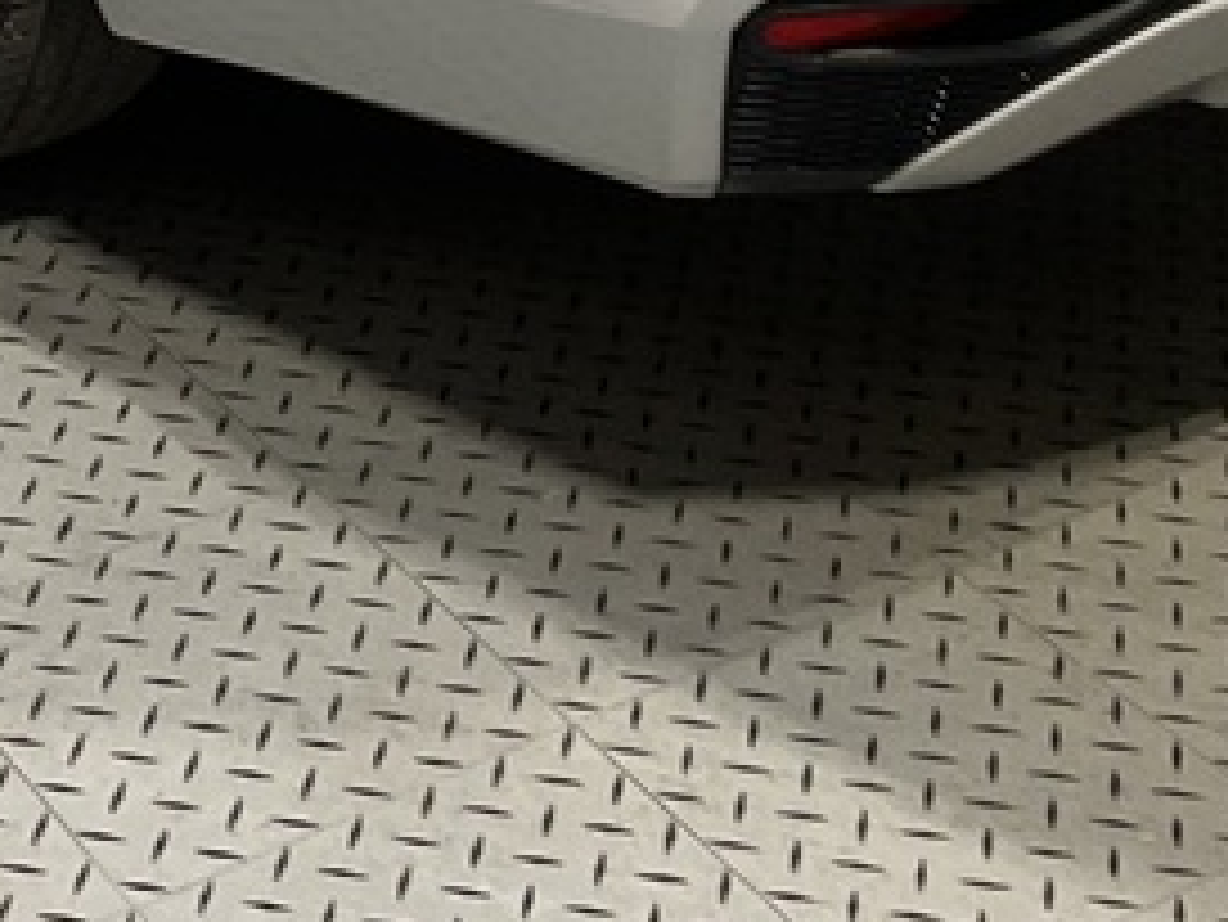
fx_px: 3620
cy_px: -657
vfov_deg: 13.3
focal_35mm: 102
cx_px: 319
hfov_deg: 19.1
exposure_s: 1/60
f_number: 1.8
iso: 50
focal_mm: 3
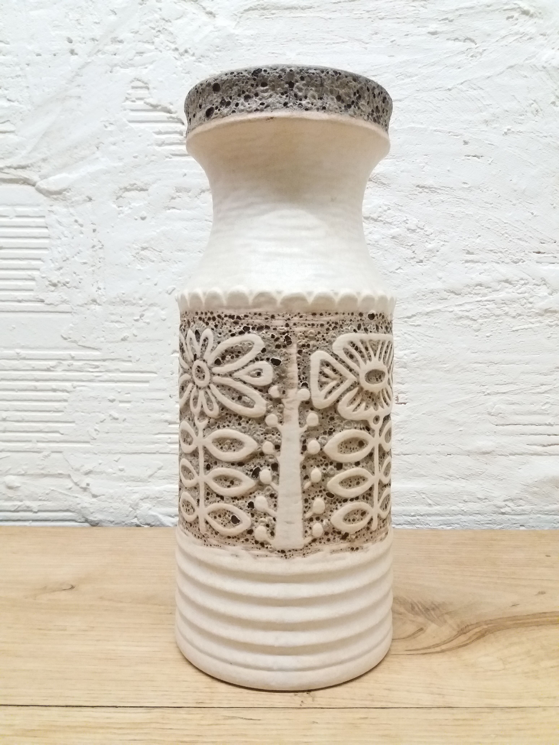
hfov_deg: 49.7
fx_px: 603
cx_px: 280
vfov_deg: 63.4
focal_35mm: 28
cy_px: 372
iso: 400
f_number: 1.9
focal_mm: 3.7
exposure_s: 1/217
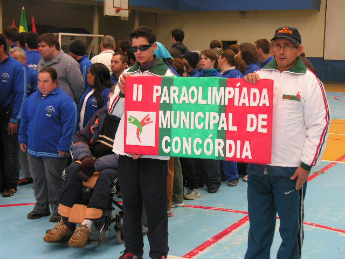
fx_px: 638
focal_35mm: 64
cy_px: 130
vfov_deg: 22.9
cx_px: 172
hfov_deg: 30.3
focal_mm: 16.4
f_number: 3.2
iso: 50
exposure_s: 1/9.8
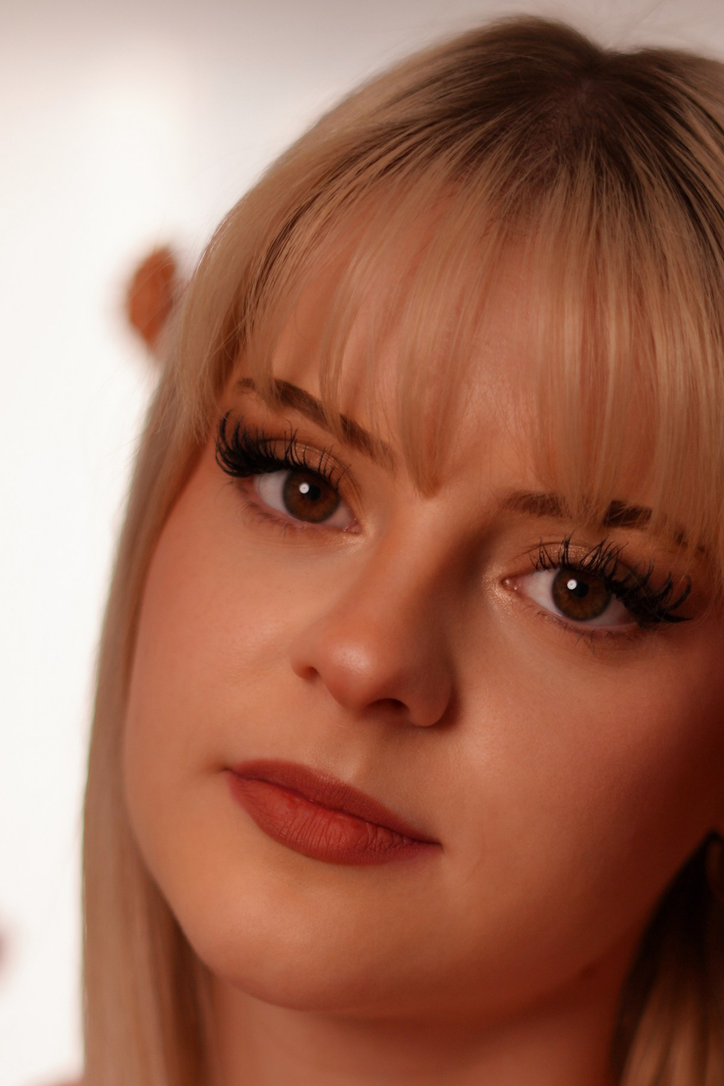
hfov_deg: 12.3
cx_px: 404
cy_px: 1051
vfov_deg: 18.0
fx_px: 3349
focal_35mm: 111
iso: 100
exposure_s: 1/320
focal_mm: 50
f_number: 2
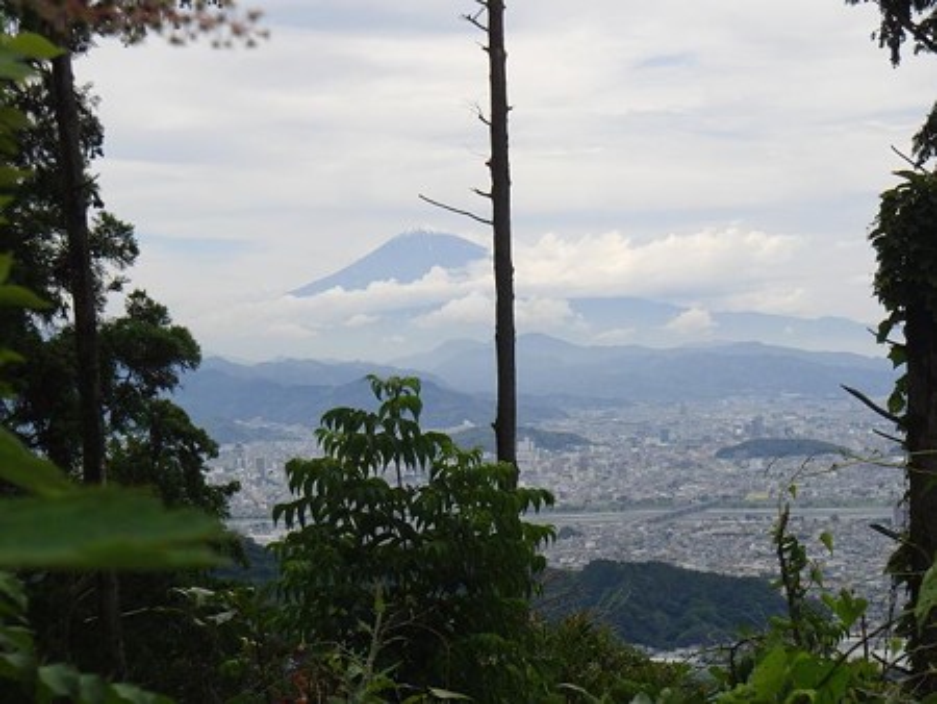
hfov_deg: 21.8
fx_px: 2437
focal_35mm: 90
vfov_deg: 16.4
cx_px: 468
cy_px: 352
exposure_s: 1/640
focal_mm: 16
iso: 100
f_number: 4.8
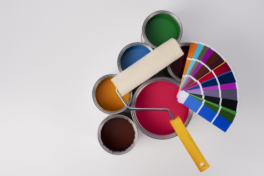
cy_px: 88
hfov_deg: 37.5
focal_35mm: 53
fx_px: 389
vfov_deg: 25.5
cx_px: 132
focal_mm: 35
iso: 200
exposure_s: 1/100
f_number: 18
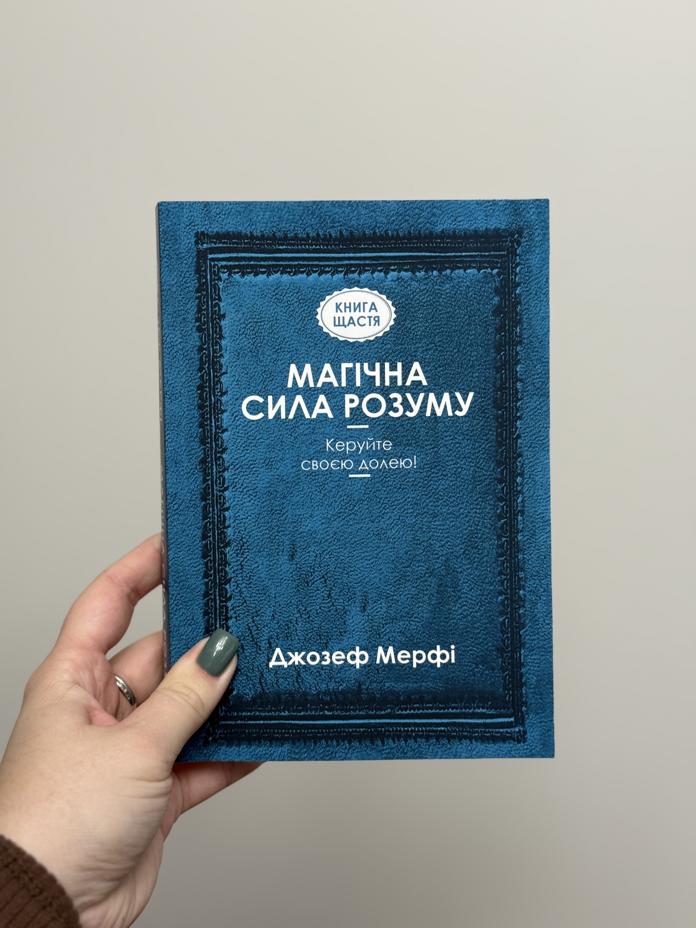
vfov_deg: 39.7
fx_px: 1287
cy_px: 464
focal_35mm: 48
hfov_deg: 30.3
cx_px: 348
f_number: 1.78
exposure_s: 1/50
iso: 100
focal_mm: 6.76
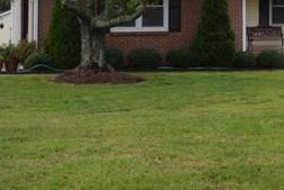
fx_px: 718
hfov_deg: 21.2
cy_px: -37
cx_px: 315
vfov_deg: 14.6
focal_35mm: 91
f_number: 5.6
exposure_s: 1/125
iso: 400
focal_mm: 24
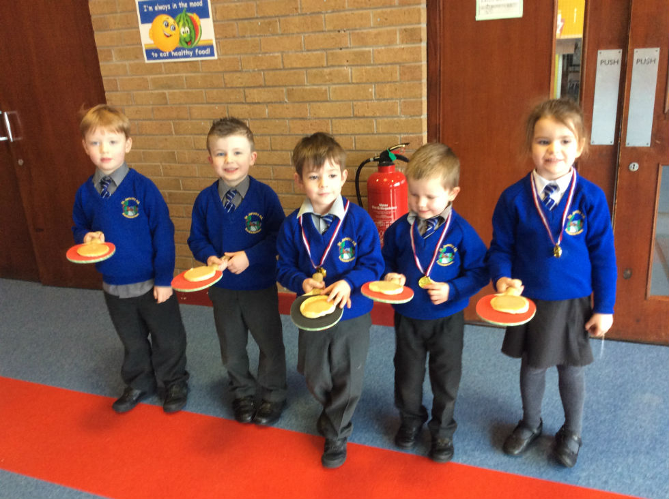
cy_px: 250
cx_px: 334
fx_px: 618
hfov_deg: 56.9
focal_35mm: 32
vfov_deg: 44.1
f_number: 2.4
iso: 125
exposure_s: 1/24
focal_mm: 3.3
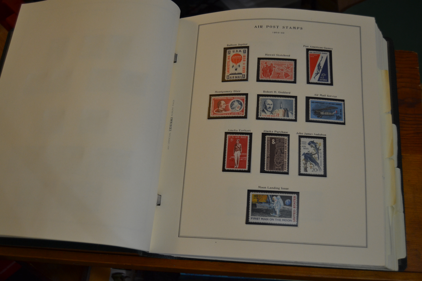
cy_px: 140
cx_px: 211
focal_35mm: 39
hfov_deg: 49.6
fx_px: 457
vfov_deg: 34.2
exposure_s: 1/60
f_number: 4
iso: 800
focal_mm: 26
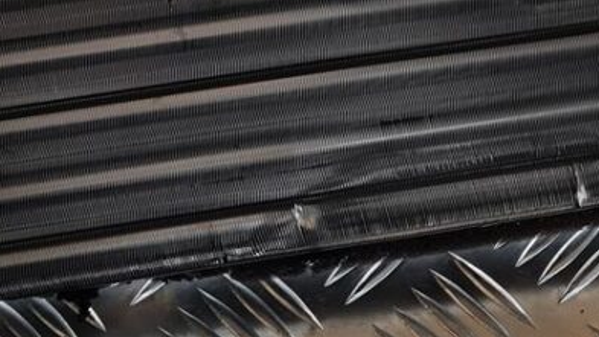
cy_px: -104
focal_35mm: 101
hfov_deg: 21.1
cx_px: 259
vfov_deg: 11.7
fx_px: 1604
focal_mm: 5.4
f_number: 1.8
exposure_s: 1/100
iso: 125
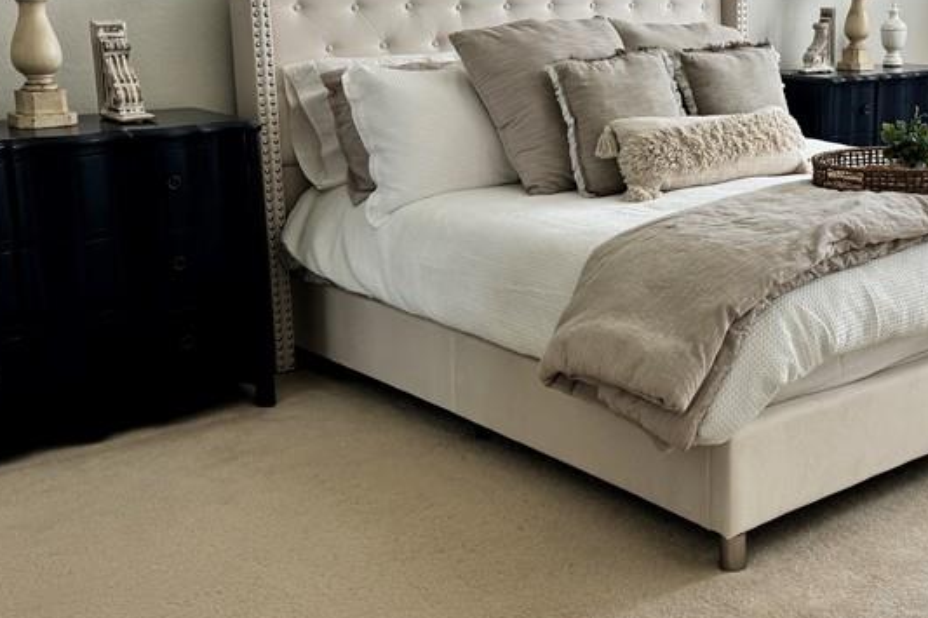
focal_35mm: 48
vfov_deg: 27.9
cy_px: 226
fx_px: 1237
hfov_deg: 39.4
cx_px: 754
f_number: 1.78
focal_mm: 6.86
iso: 80
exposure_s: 1/162
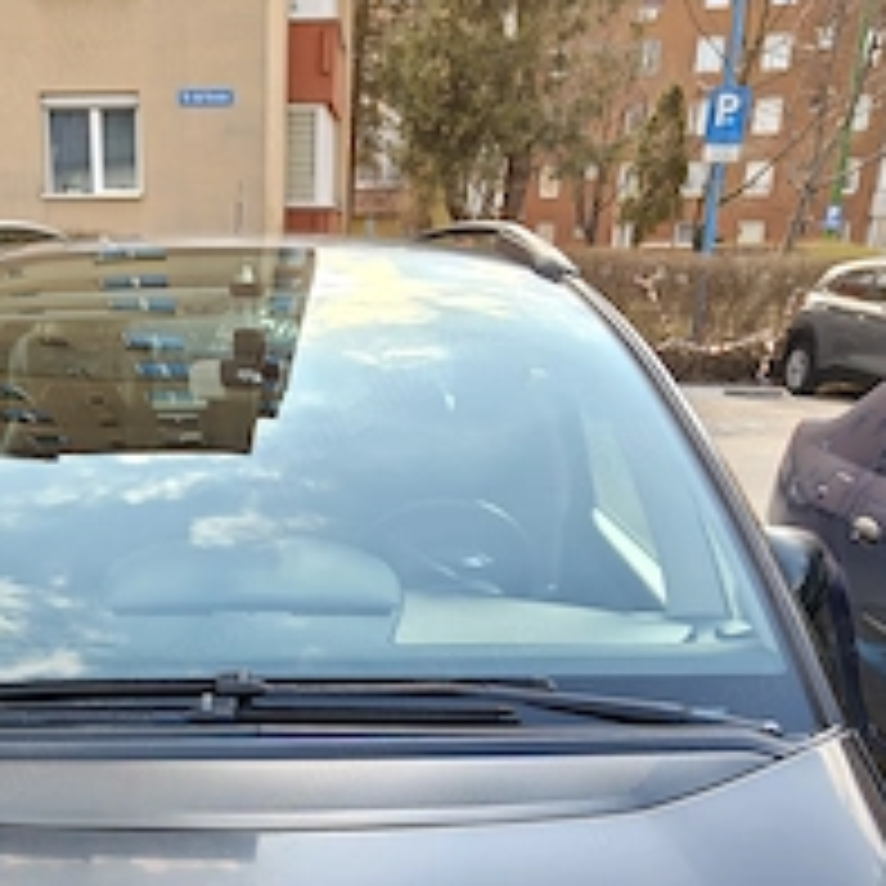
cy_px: 796
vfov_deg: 36.7
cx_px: 247
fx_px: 1245
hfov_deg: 38.4
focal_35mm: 43
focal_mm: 5.59
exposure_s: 1/638
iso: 50
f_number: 1.8
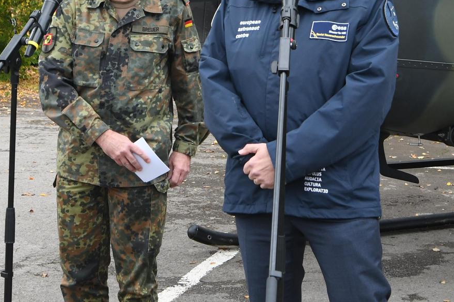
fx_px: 996
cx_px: 252
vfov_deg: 16.8
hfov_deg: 25.7
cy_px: -13
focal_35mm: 79
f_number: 6.3
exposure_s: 1/160
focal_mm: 24
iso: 1250
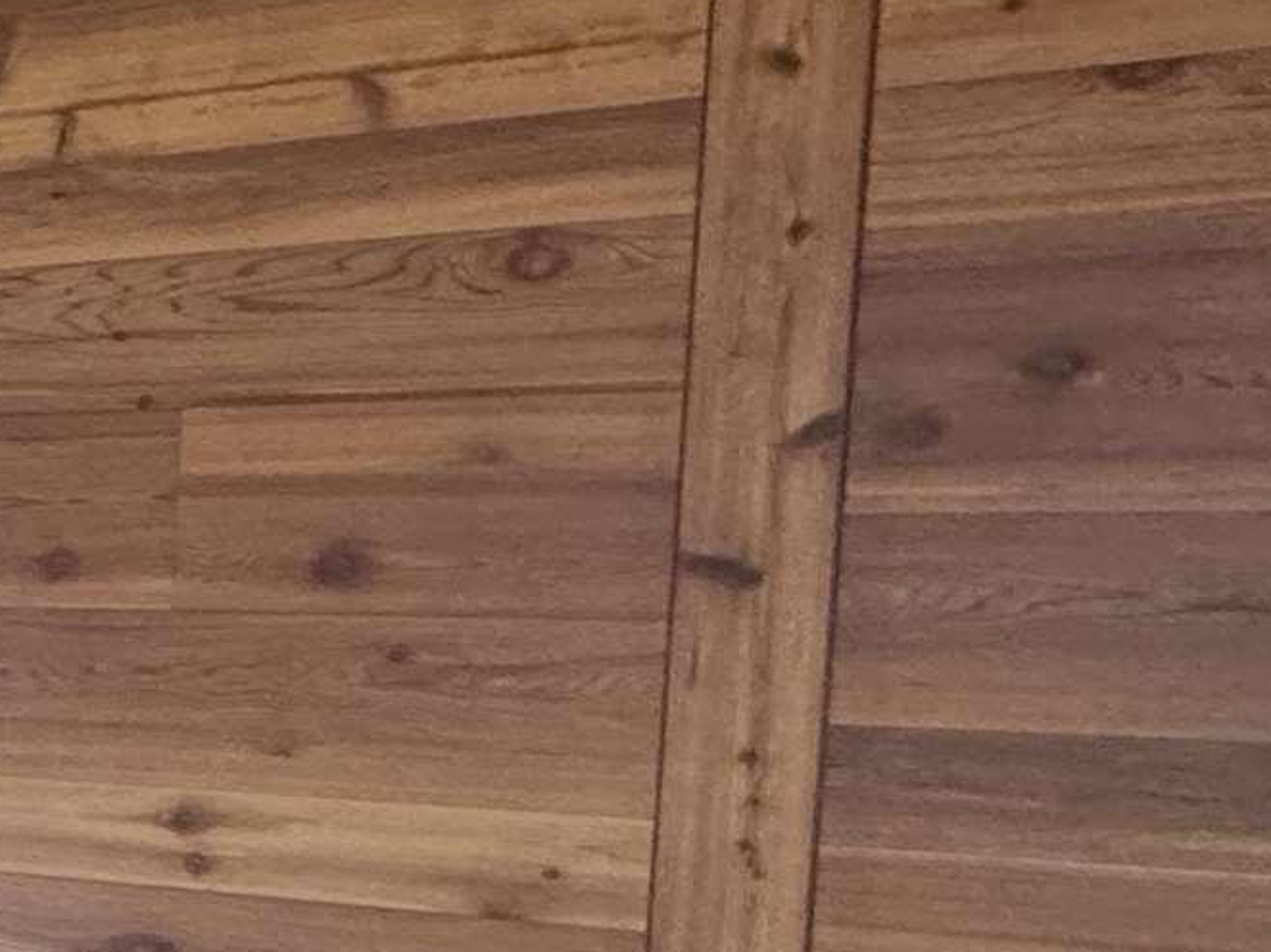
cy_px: 720
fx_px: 2386
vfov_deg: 22.4
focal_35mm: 65
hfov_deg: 16.4
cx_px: -1611
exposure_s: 1/99
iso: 320
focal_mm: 2.22
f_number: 2.2
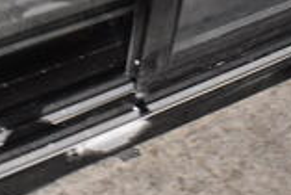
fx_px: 850
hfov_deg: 19.4
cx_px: 109
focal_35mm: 105
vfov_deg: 12.0
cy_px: -160
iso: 2200
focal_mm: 18
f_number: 3.5
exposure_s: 1/30
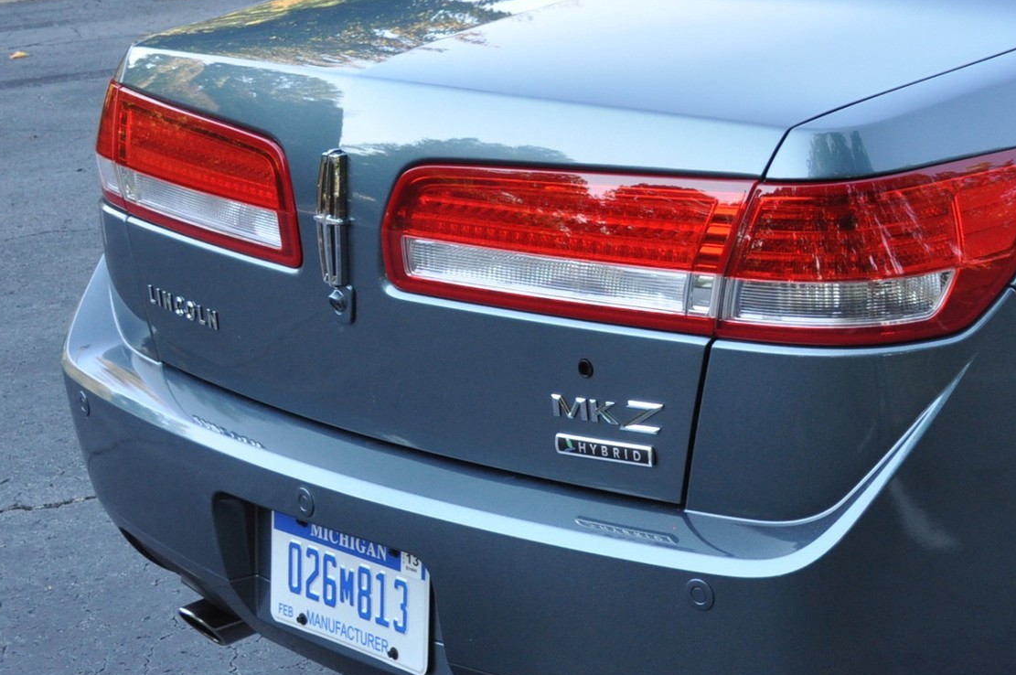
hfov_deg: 23.6
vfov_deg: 16.8
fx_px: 2283
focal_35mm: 81
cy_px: 312
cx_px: 1114
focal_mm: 24
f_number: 5.6
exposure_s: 1/125
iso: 400
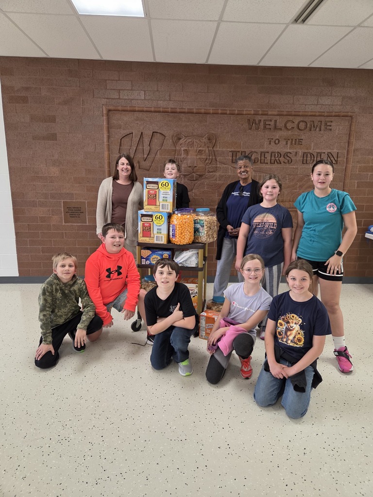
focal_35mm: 23
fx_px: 330
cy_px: 248
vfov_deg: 73.9
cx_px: 186
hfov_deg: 58.9
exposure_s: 1/120
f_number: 1.8
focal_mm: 5.4
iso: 250
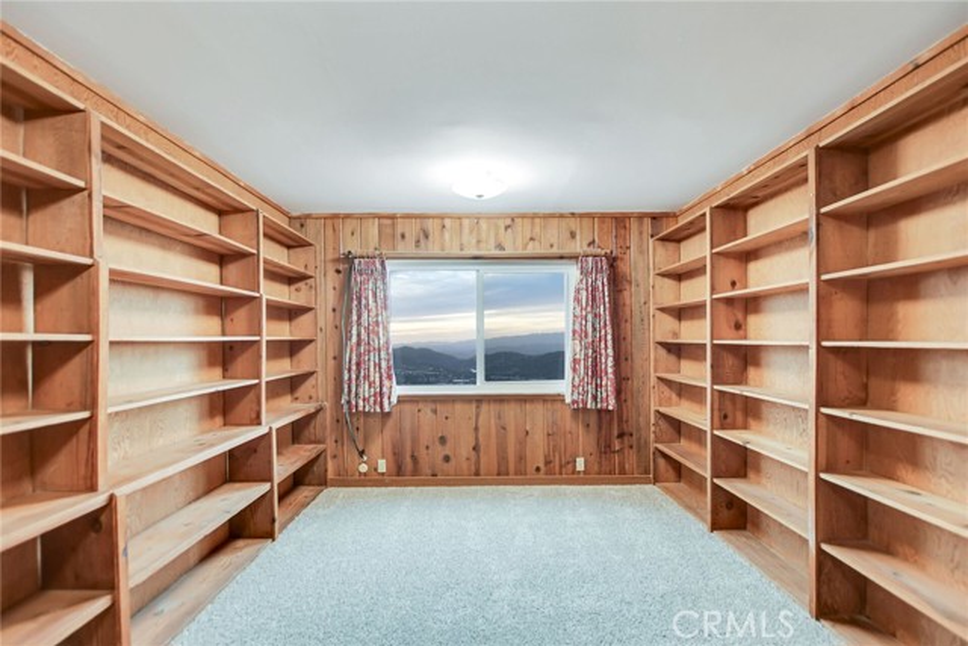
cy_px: 323
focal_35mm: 15
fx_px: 403
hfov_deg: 100.4
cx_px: 484
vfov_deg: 77.4
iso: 800
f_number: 3.5
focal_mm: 10
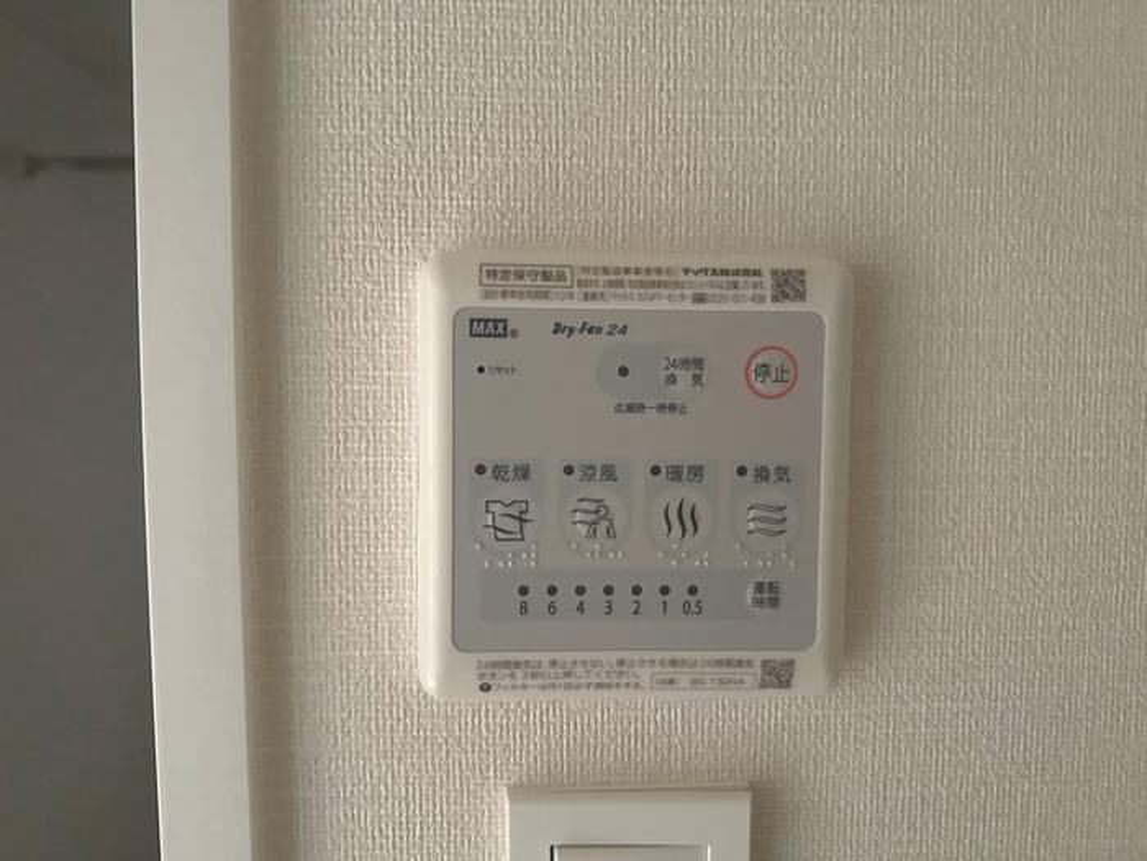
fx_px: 795
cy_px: 430
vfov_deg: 56.8
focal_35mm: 24
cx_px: 574
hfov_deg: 71.6
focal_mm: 6.86
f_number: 1.78
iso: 1250
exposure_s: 1/30
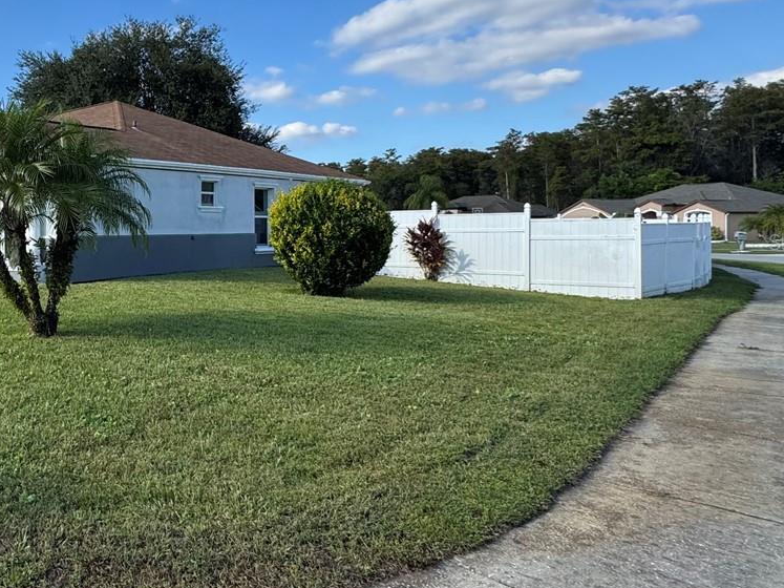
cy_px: 242
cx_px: 28
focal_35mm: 30
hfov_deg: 50.4
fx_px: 679
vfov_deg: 46.6
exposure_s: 1/1110
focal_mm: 2.22
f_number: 2.2
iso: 50
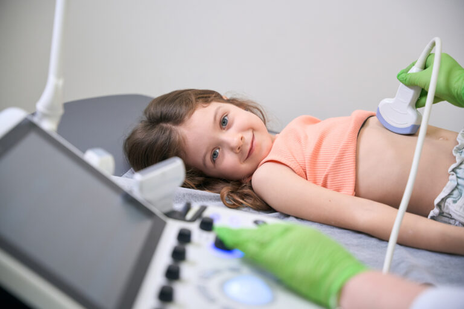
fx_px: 816
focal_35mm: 63
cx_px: 232
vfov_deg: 21.5
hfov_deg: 31.7
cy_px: 154
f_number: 2.8
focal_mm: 63.3
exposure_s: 1/250
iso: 800
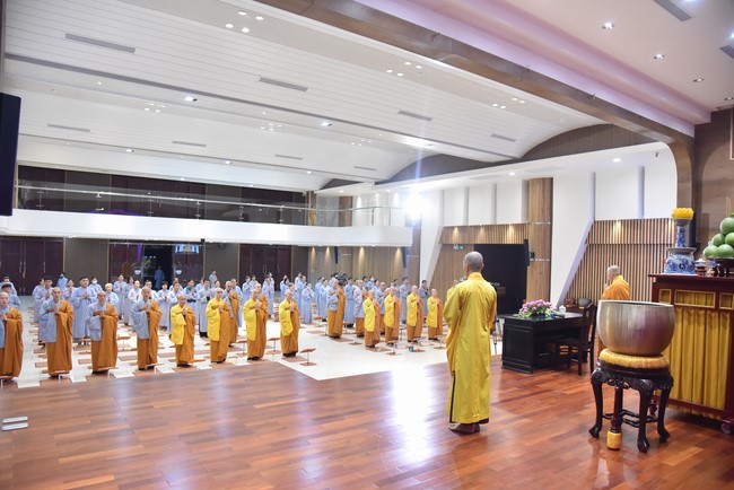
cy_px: 245
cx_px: 367
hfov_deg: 73.7
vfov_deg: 53.2
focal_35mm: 24
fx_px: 490
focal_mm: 24
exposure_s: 1/125
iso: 3200
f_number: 5
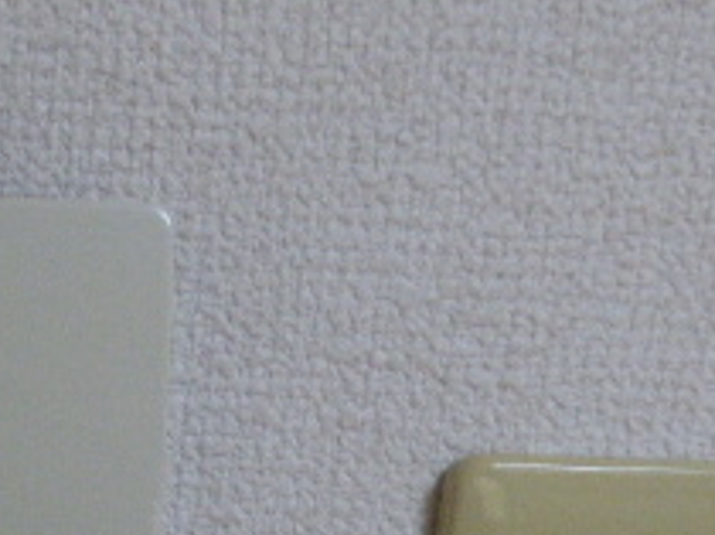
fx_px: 1259
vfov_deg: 22.2
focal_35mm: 61
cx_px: -119
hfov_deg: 28.1
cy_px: 641
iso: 400
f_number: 2.8
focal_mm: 3.58
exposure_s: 1/60
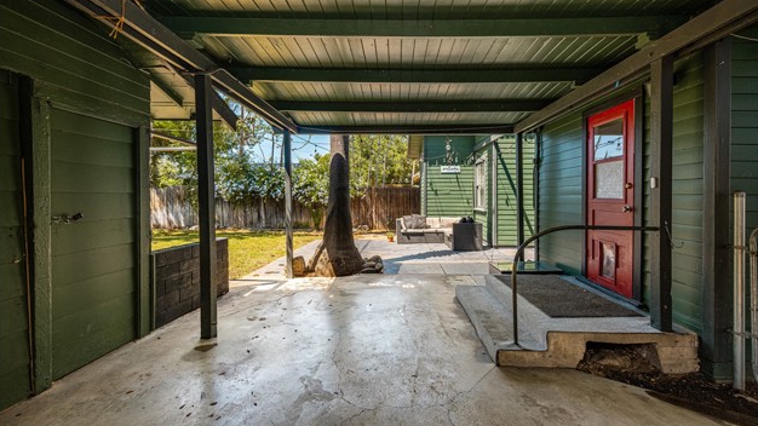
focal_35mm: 15
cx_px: 385
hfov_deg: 103.0
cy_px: 203
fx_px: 301
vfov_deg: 70.5
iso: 100
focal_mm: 14
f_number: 7.1
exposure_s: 1/200
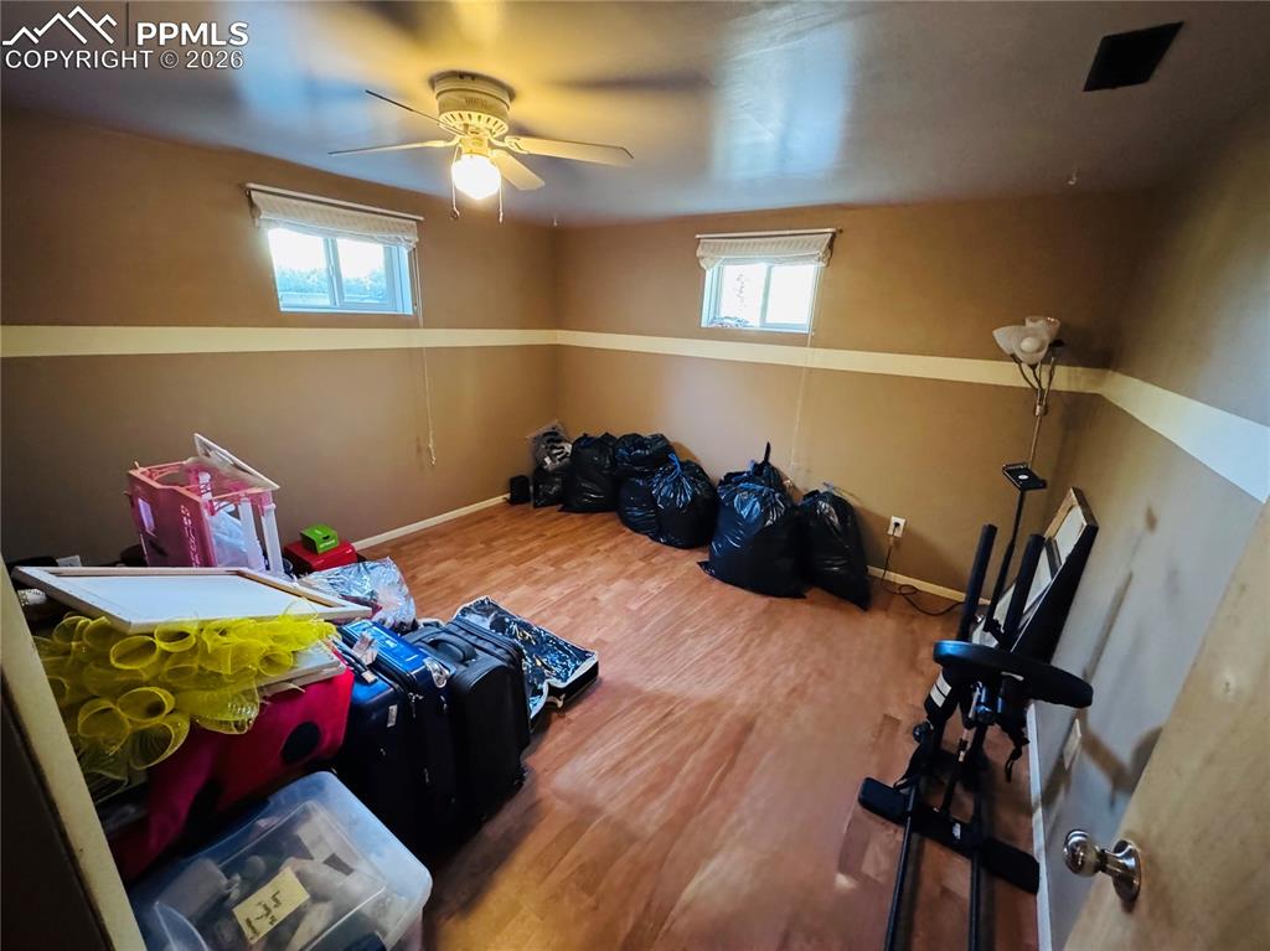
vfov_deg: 85.6
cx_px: 635
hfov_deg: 102.1
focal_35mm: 14
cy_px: 476
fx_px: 513
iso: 1600
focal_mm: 2.22
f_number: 2.2
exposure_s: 1/40
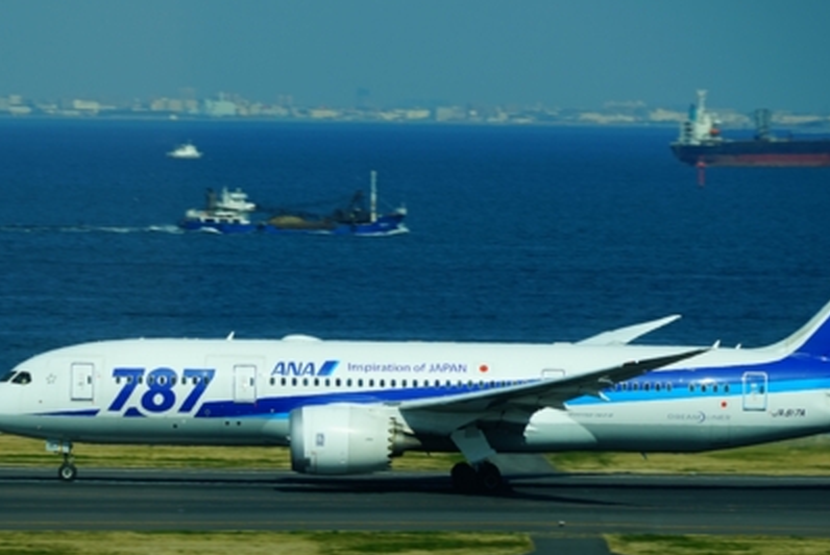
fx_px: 11121
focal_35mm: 482
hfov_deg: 4.3
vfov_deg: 2.9
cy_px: 449
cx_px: 242
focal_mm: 240
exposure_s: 1/320
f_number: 9
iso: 100
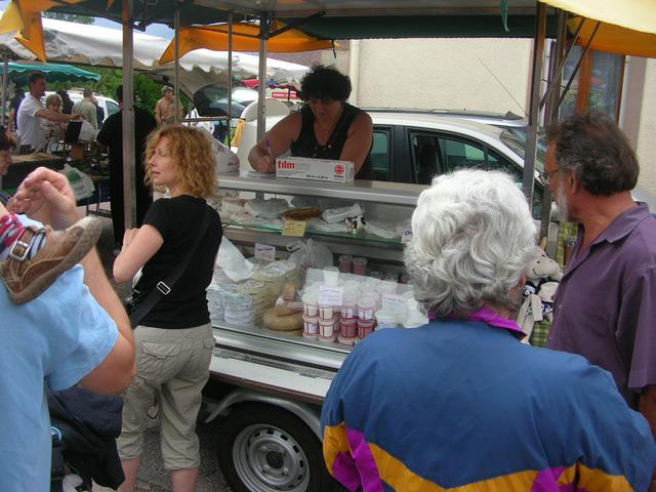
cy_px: 246
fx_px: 663
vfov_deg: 40.7
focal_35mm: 35
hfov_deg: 52.6
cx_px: 328
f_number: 2.8
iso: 50
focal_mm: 5.8
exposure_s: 1/218
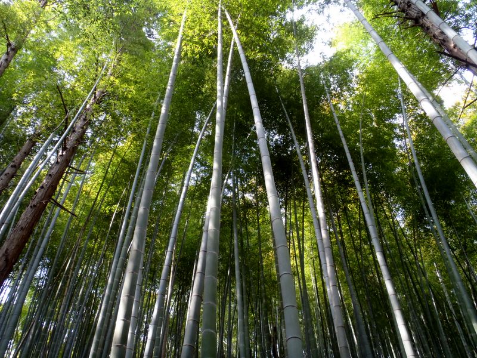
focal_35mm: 28
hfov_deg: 63.4
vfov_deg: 49.7
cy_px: 179
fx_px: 386
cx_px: 238
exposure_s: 1/30
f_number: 3.9
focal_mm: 5
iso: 100
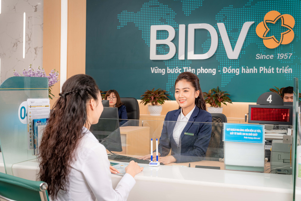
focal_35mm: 46
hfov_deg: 42.7
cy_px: 100
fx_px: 385
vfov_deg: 29.3
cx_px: 150
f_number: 5
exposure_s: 1/100
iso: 160
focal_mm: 46
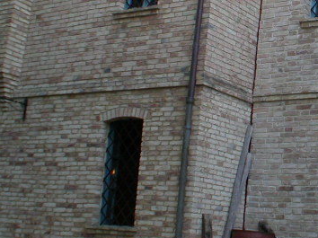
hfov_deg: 17.3
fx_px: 1010
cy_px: 50
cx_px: 358
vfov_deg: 13.4
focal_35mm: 110
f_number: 4.7
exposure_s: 1/135
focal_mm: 7.85
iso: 100
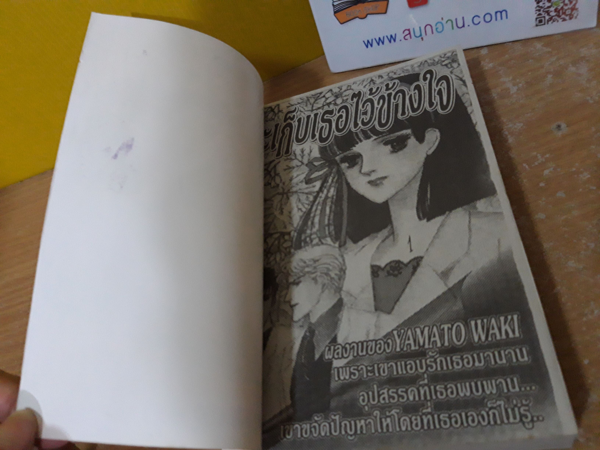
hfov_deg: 67.3
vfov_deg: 53.1
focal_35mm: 26
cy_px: 225
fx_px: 451
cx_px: 300
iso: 400
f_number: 1.7
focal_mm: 3.93
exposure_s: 1/25
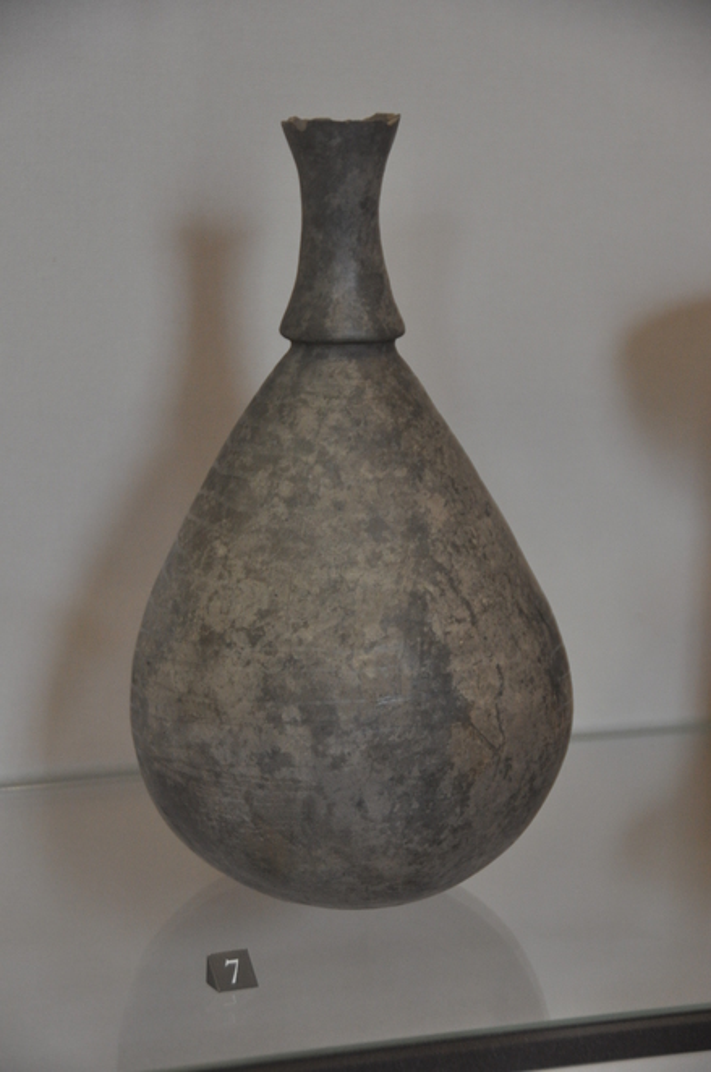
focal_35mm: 105
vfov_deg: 19.5
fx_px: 3122
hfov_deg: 13.0
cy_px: 536
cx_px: 356
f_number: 5
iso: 800
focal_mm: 70
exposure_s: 1/50
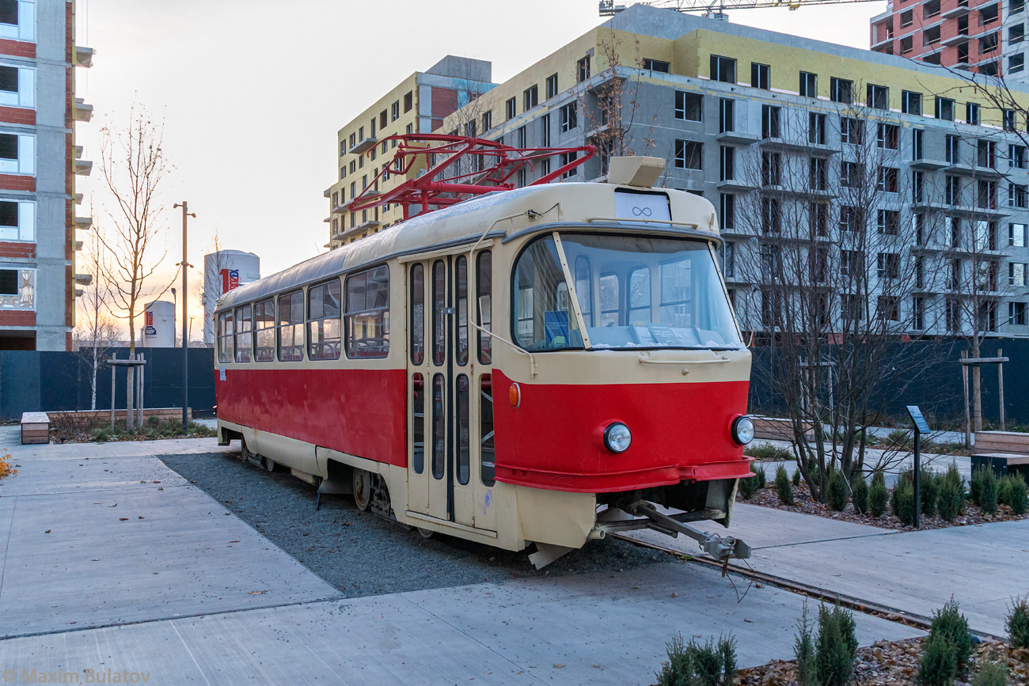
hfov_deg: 59.5
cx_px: 514
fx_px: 900
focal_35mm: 32
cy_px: 343
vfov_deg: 41.7
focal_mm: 21
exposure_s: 1/250
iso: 400
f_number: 3.8
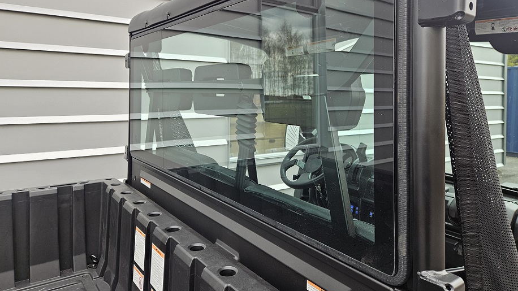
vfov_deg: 44.0
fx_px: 357
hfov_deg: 71.9
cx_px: 264
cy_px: 109
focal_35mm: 26
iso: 25
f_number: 1.8
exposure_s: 1/100
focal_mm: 5.4
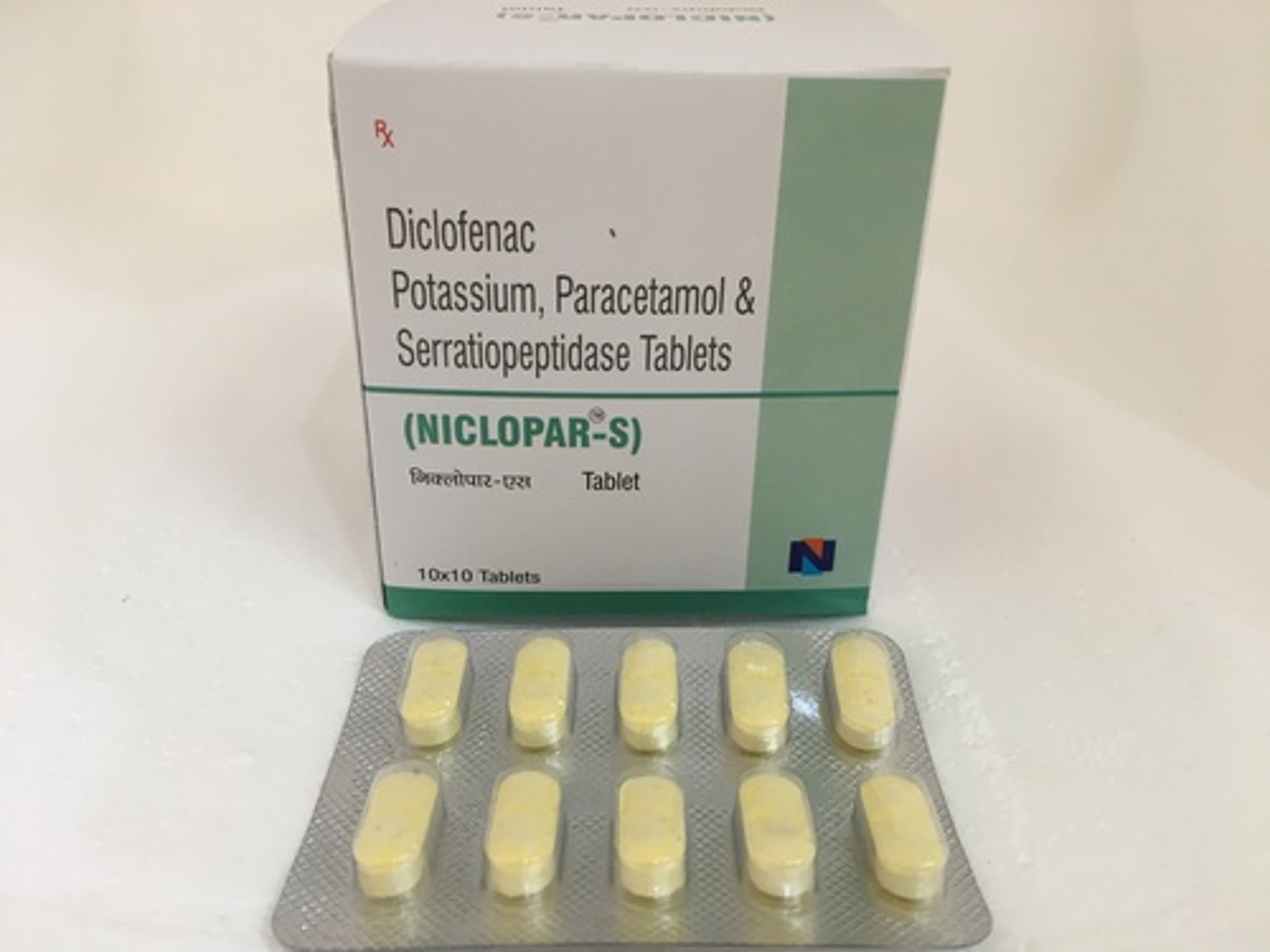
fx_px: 1064
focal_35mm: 29
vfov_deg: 48.2
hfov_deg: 61.7
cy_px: 476
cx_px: 635
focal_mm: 4.15
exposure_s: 1/33
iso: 64
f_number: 2.2
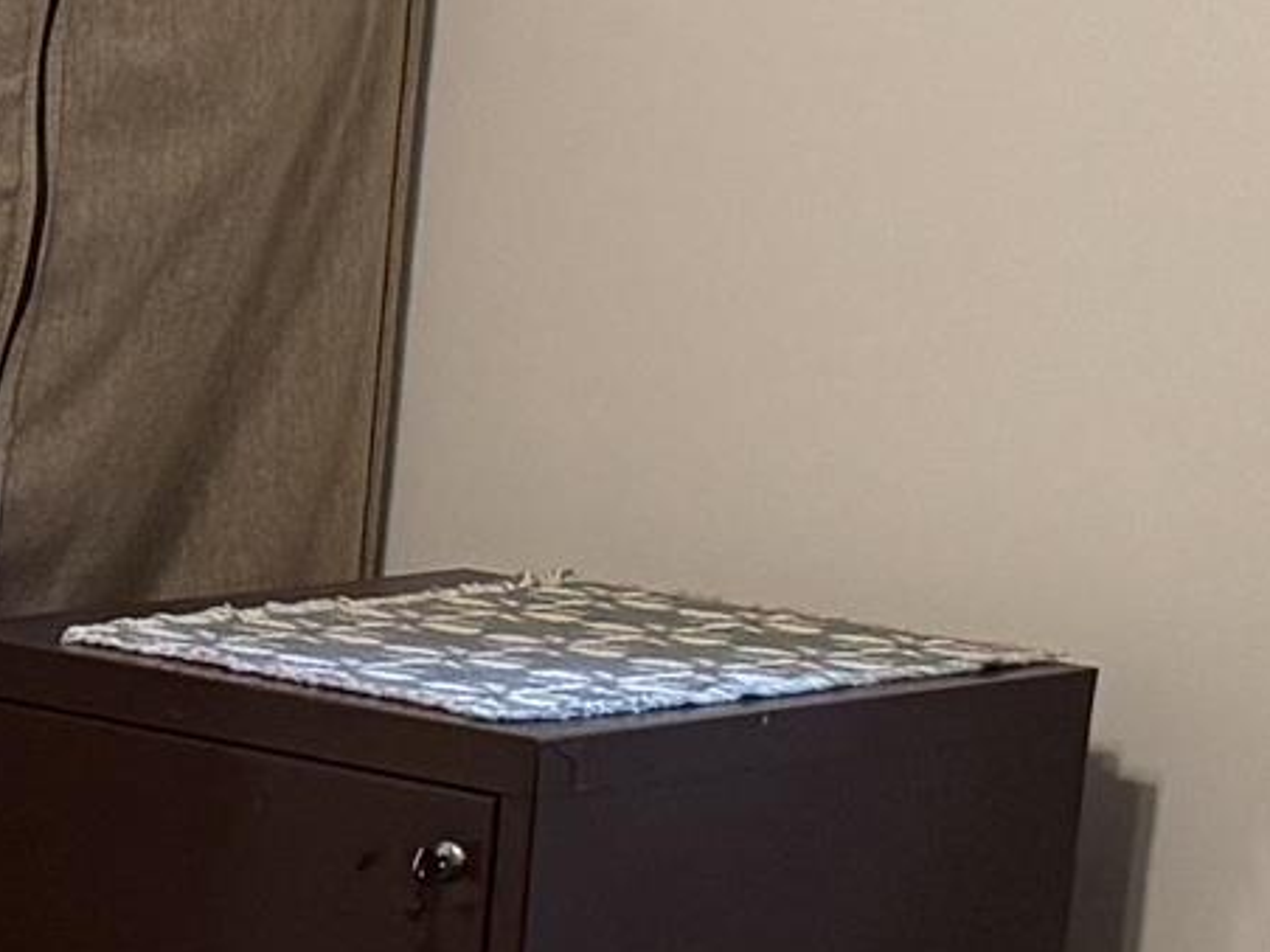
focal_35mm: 163
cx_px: -2717
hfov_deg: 9.3
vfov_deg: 9.1
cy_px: 579
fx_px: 5980
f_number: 1.78
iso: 160
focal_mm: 6.76
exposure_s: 1/60
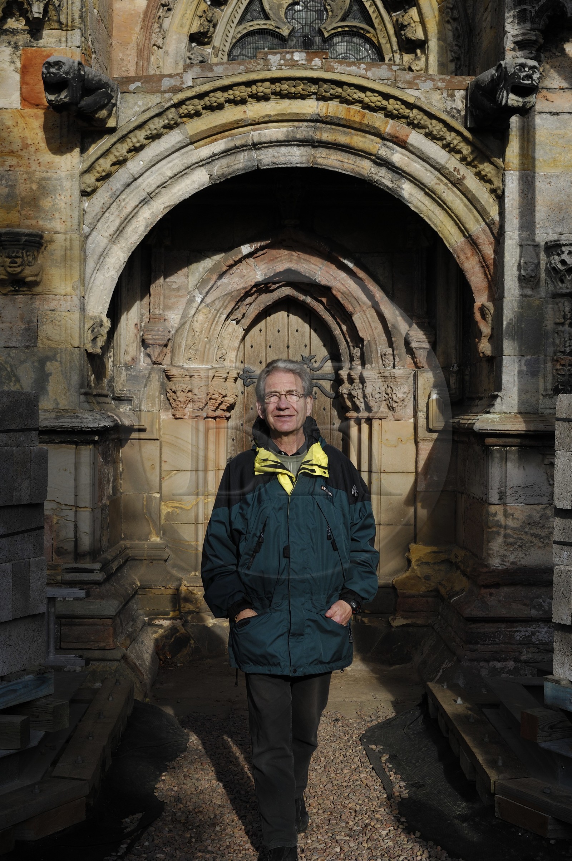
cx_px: 286
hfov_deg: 26.4
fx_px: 1219
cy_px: 430
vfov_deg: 38.9
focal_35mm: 51
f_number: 8
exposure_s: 1/160
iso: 100
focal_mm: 34
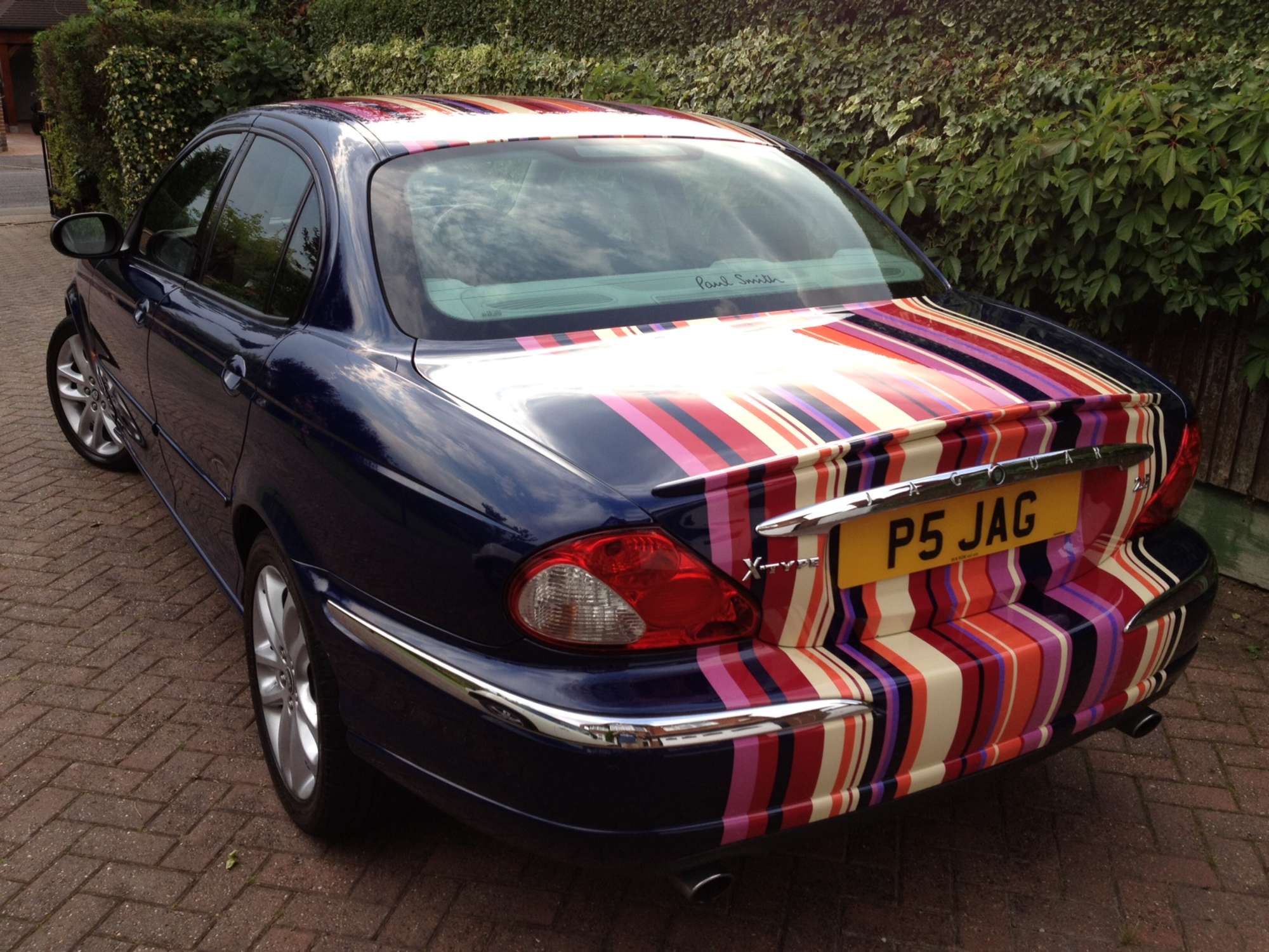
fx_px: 1283
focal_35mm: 35
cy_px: 476
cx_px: 634
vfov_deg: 40.7
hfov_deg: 52.6
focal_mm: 4.28
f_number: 2.4
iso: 64
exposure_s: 1/521
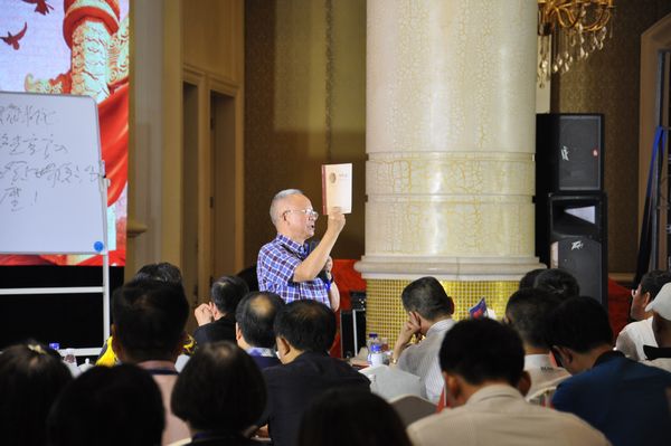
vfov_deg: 8.7
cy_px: 223
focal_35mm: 158
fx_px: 2933
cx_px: 336
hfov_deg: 13.1
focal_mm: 105
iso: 800
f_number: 5.6
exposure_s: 1/30
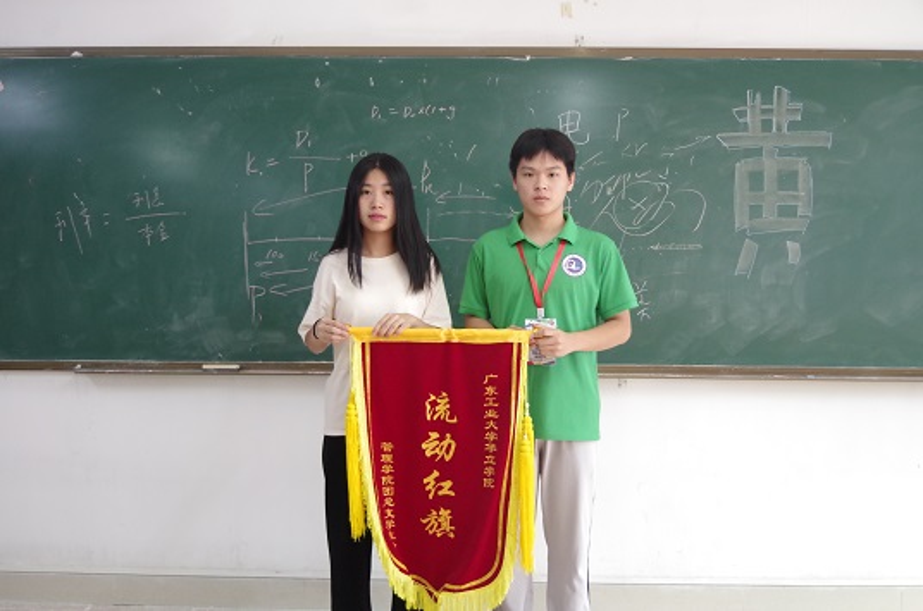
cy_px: 306
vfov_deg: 31.8
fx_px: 1075
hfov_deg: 46.5
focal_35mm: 42
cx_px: 462
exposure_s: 1/30
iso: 1600
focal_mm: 28
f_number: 4
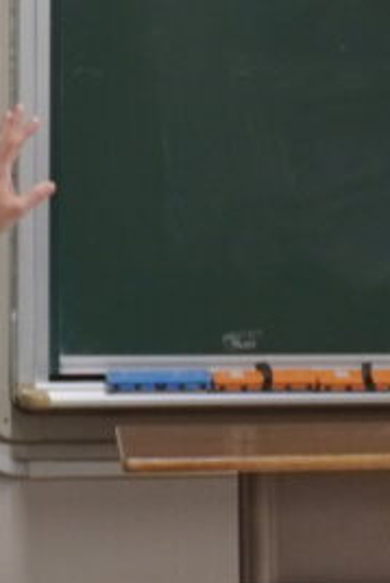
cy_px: 203
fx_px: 4881
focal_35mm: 301
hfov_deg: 4.3
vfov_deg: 6.8
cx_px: 1373
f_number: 4
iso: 250
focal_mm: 21
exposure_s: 1/60
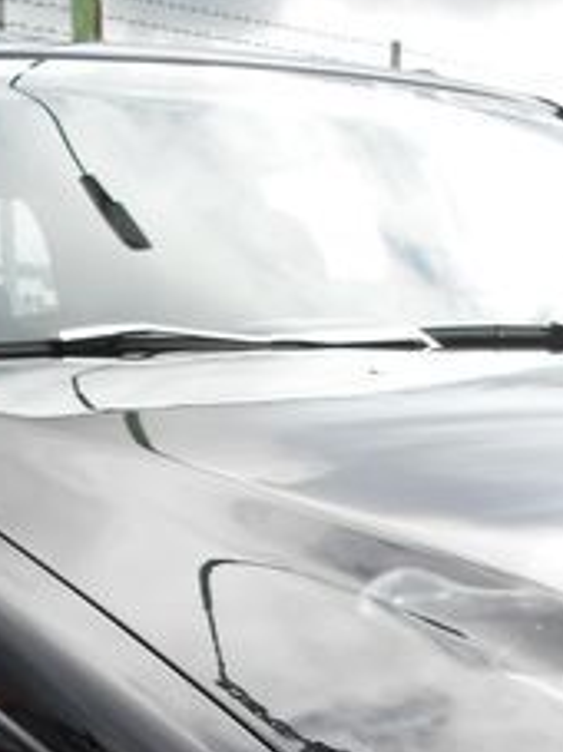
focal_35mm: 79
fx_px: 1715
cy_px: 974
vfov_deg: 22.2
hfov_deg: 18.6
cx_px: 325
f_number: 7.1
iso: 80
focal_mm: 6
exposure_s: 1/90
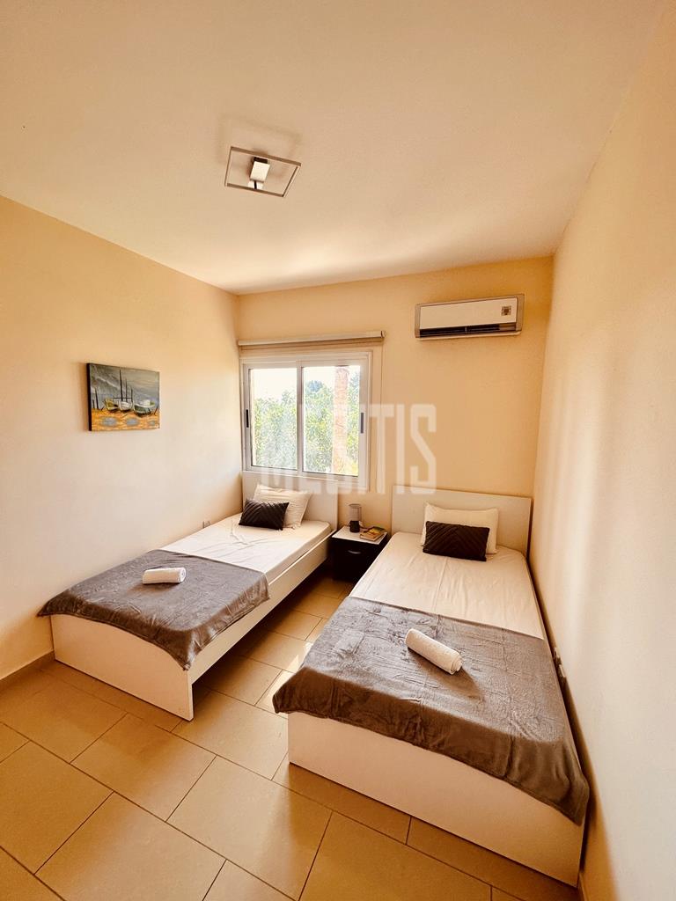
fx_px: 365
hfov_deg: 85.7
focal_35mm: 14
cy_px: 450
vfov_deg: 102.1
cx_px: 338
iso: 50
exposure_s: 1/99
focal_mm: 2.22
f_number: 2.2
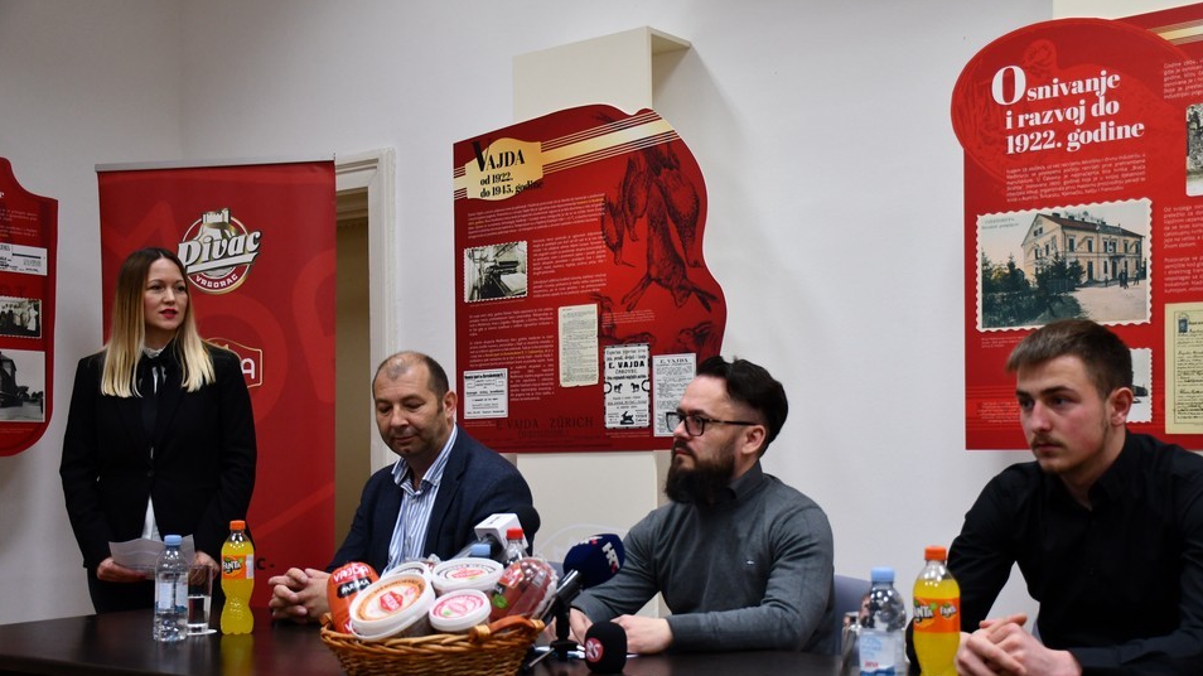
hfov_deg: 45.5
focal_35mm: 45
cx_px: 639
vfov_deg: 26.4
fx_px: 1435
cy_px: 405
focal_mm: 27
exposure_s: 1/125
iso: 1100
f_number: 4
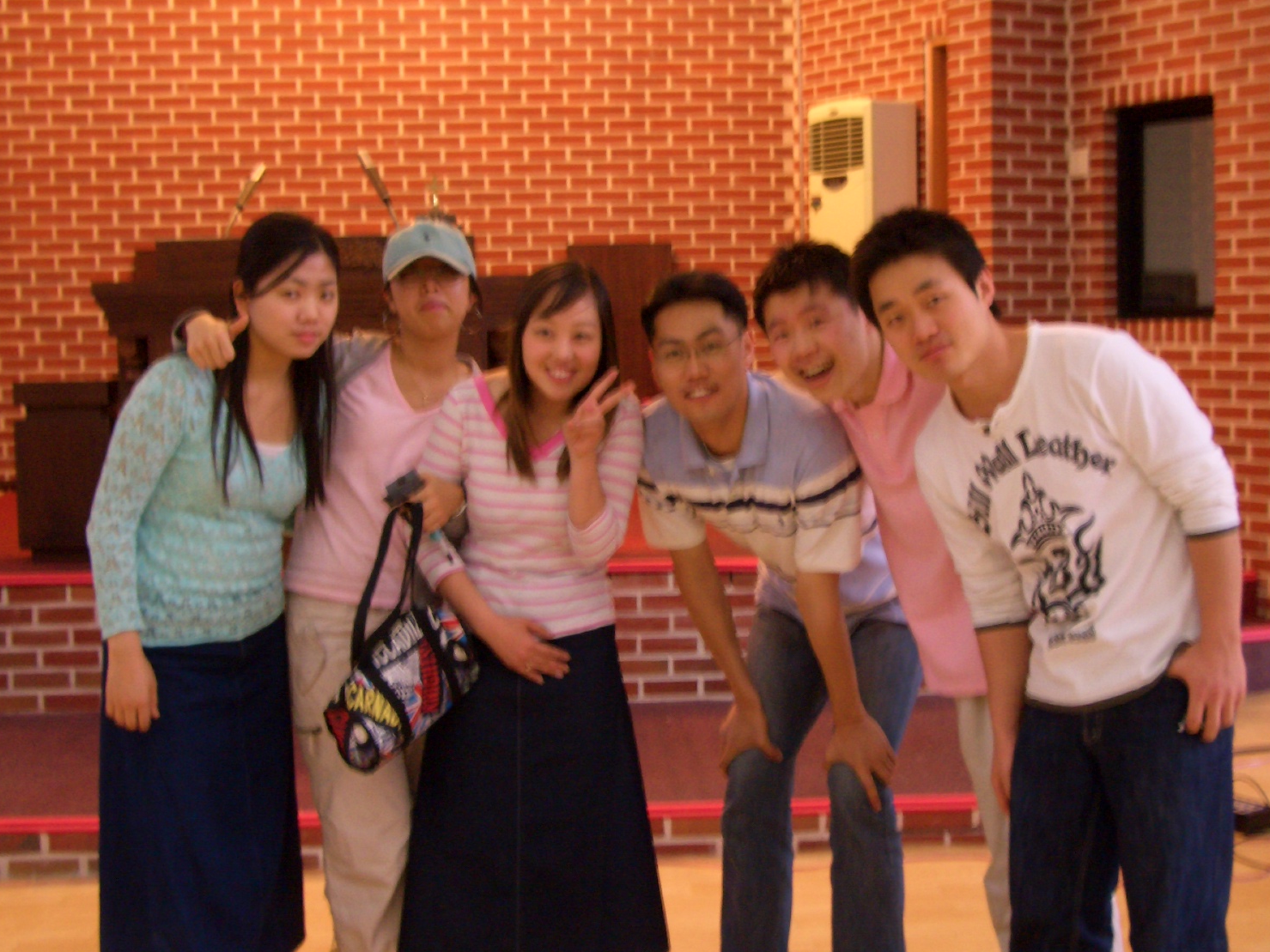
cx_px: 648
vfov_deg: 27.5
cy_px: 506
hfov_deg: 36.2
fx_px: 1944
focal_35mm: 53
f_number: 3.1
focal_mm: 8.2
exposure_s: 1/8
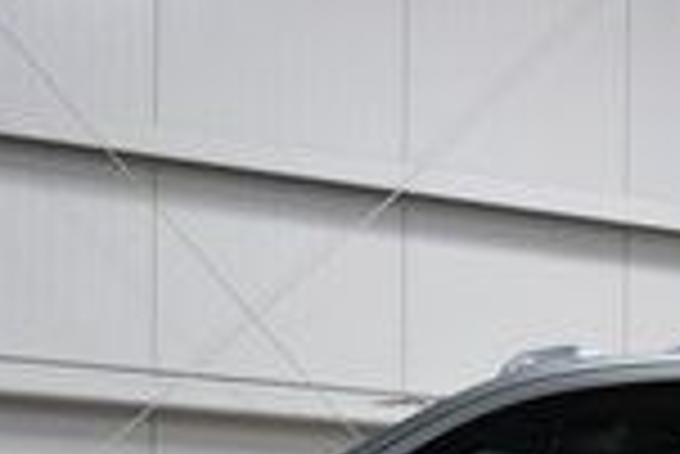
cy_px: 775
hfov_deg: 10.5
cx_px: 887
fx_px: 3611
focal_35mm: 191
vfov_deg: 7.0
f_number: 8
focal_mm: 30
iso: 1600
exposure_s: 1/60
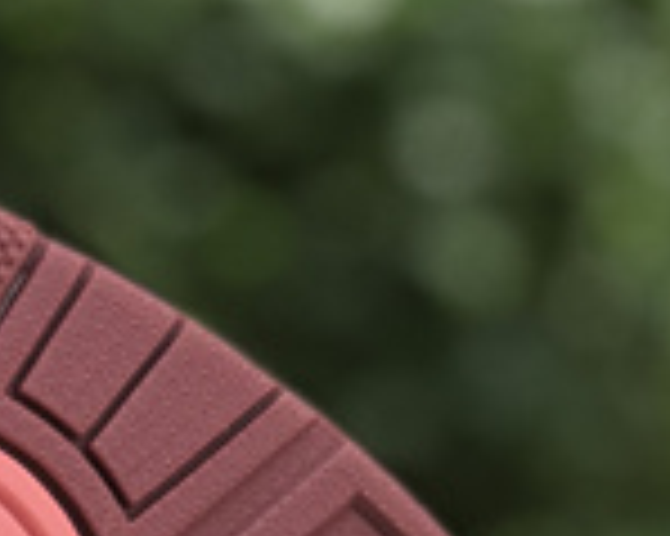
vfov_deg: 5.5
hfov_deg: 6.9
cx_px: -288
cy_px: 1115
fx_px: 5469
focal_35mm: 276
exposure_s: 1/137
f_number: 2.8
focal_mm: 6.6
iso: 20
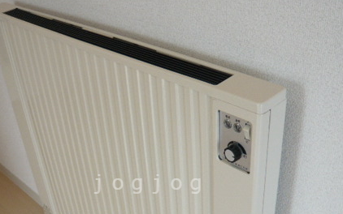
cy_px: 184
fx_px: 421
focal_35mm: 45
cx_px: 150
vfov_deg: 27.8
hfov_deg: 44.3
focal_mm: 4.6
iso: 100
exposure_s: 1/80
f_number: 2.8
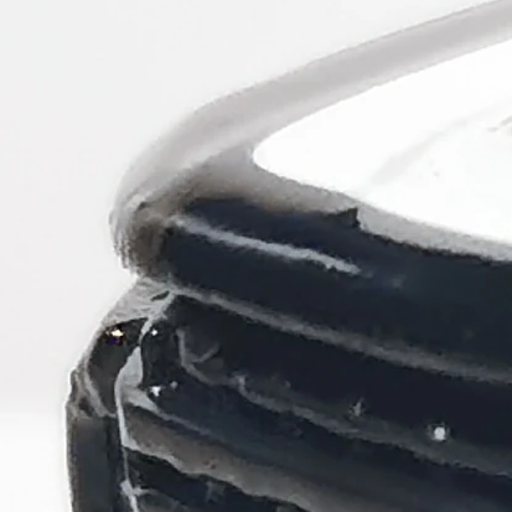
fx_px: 9940
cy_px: 595
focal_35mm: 594
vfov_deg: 2.9
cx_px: 1943
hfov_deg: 2.9
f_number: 1.8
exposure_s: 1/100
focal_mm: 5.58
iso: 160
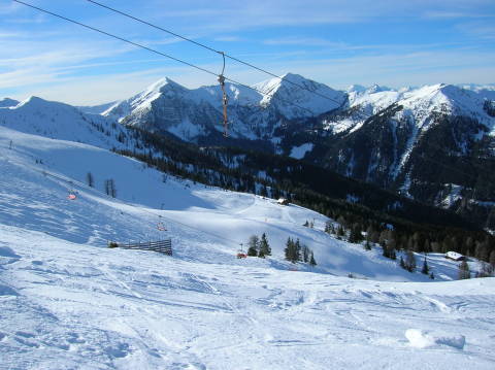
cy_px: 185
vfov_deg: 41.7
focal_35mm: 34
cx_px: 248
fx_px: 486
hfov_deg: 54.0
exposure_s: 1/592
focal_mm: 5.7
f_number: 4.9
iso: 50
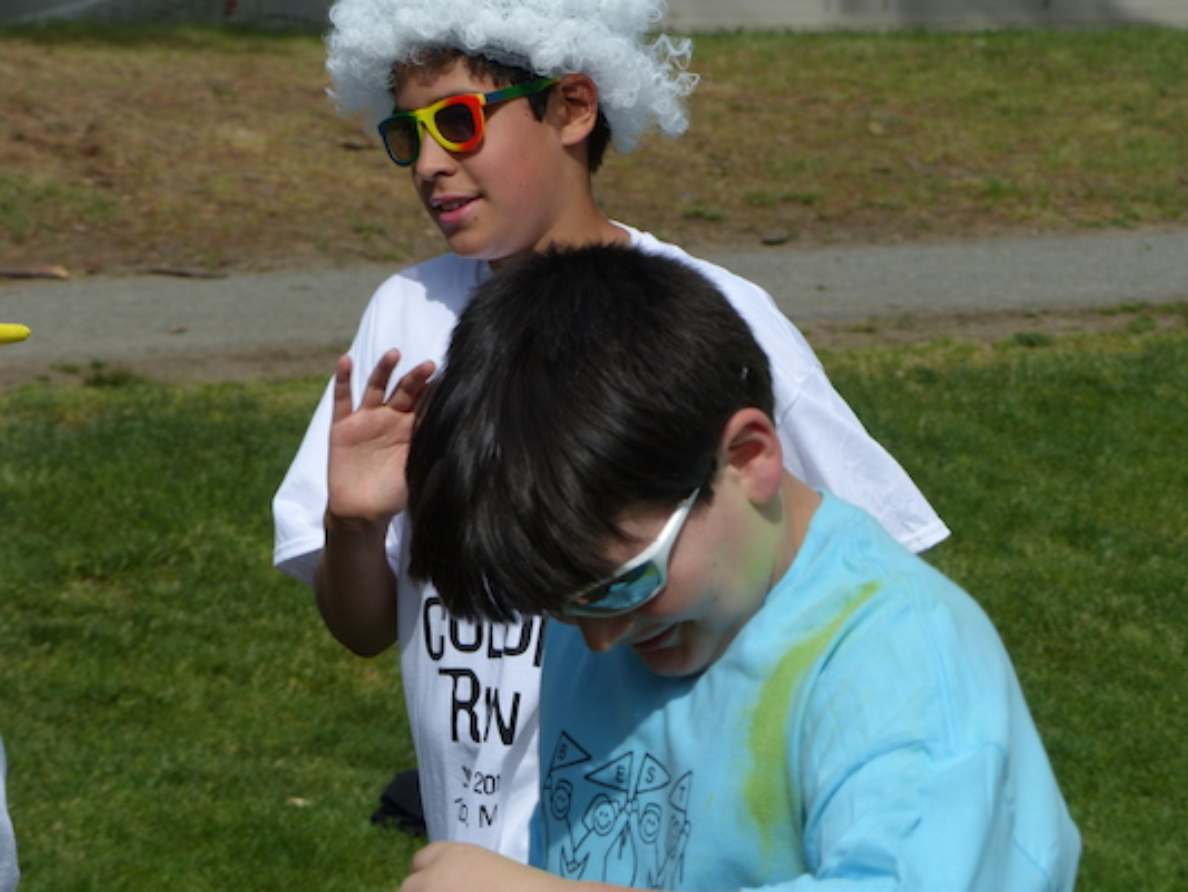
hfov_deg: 11.1
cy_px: 446
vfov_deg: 8.3
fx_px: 6110
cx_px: 594
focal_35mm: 178
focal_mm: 32
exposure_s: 1/640
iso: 100
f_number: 4
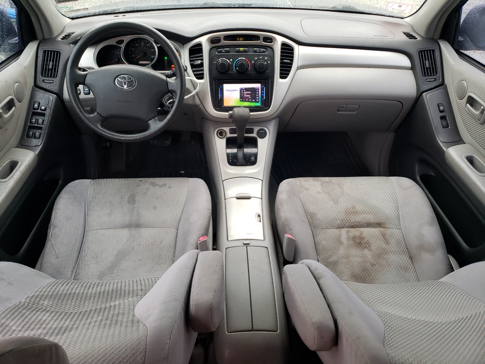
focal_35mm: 26
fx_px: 364
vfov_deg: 53.1
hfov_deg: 67.3
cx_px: 242
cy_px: 182
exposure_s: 1/60.2
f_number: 1.5
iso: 76
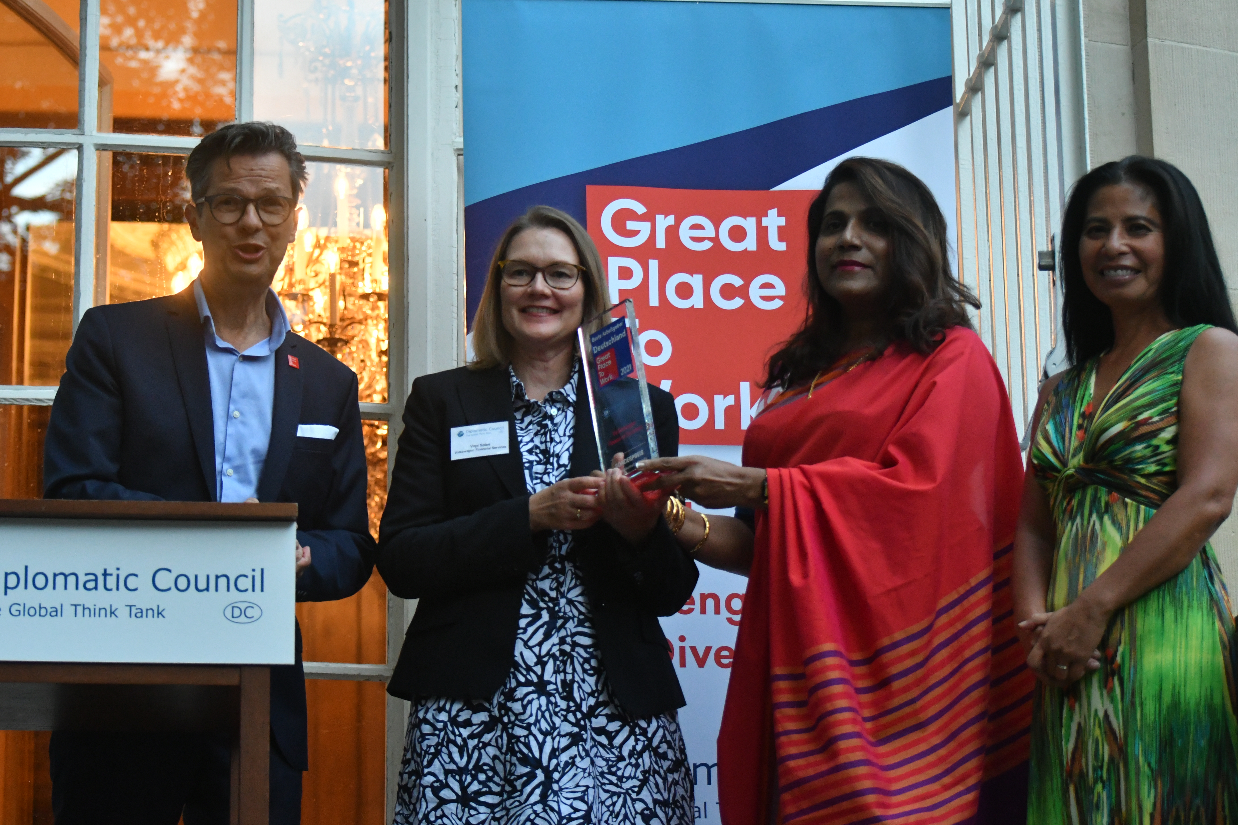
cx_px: 619
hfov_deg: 19.5
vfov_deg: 13.0
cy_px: 412
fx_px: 3611
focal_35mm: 105
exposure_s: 1/160
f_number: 4.5
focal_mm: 70
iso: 2500
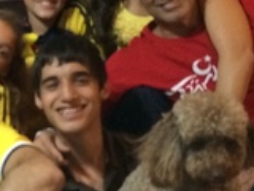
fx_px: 881
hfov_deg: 15.7
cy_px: 49
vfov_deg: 12.3
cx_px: -65
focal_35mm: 120
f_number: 2.2
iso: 320
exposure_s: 1/15
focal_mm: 4.12
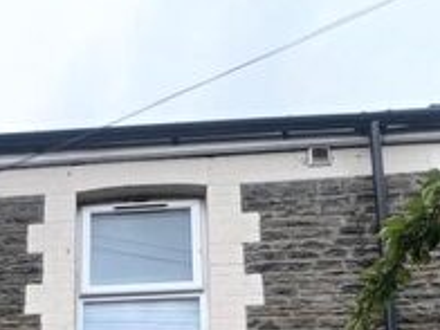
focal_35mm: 50
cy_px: 562
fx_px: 636
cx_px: 45
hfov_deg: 35.9
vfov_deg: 21.4
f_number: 2.2
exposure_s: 1/453
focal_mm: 2.22
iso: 32
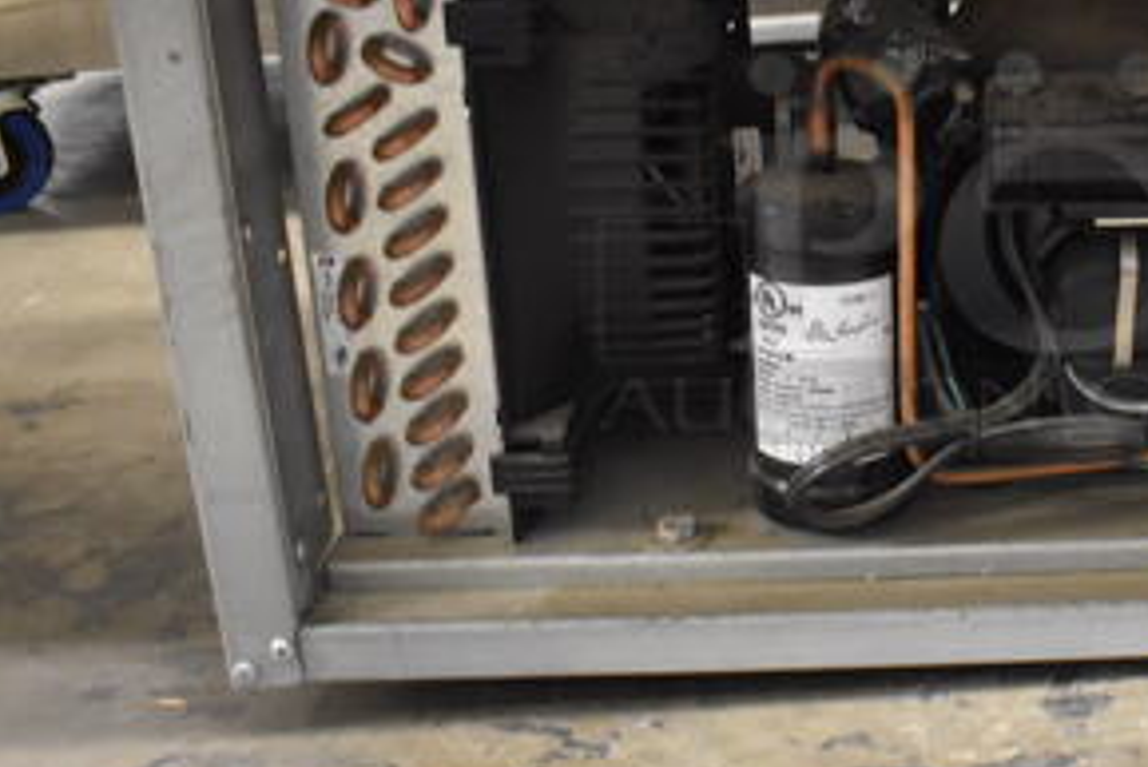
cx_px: 1017
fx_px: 1818
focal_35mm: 57
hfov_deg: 33.3
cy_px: 234
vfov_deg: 23.7
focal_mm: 18
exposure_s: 1/30
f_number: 3.5
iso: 2800
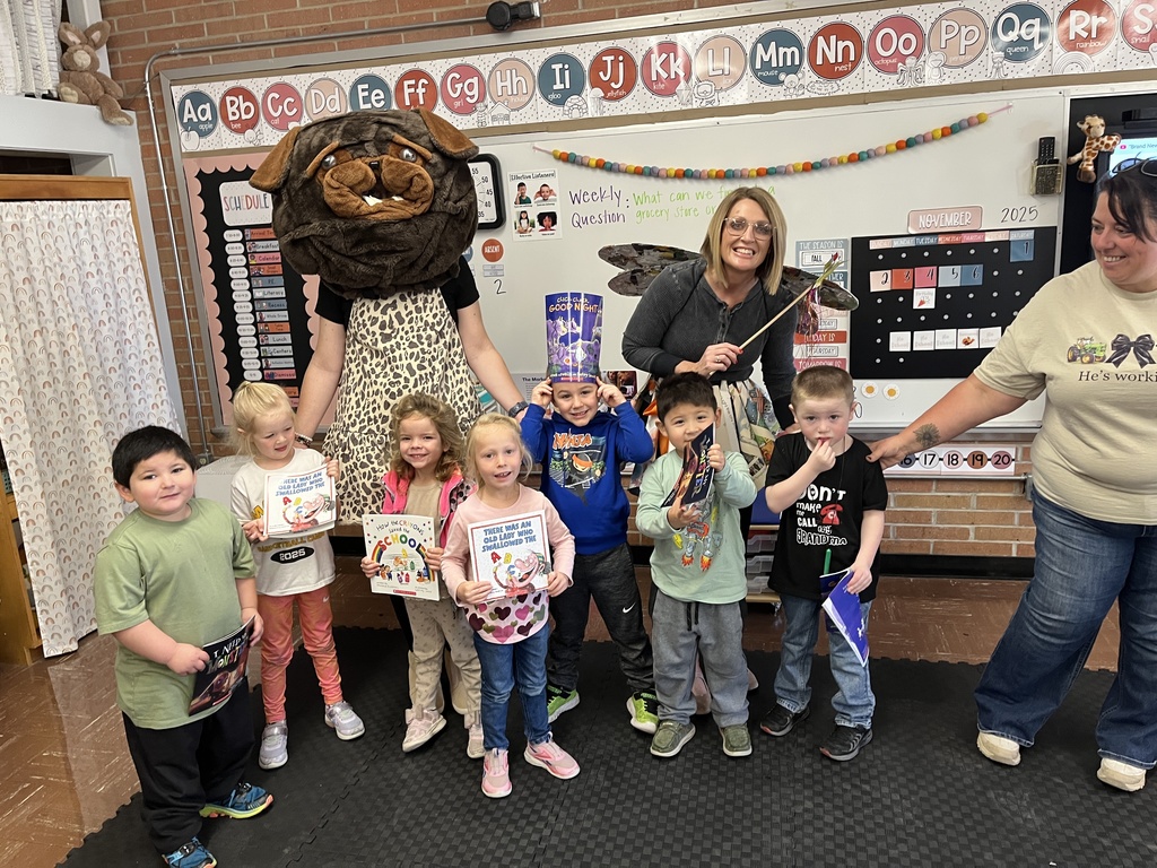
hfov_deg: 67.3
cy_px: 434
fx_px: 869
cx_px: 578
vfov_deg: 53.1
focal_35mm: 26
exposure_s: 1/60
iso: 160
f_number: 1.6
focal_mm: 5.1
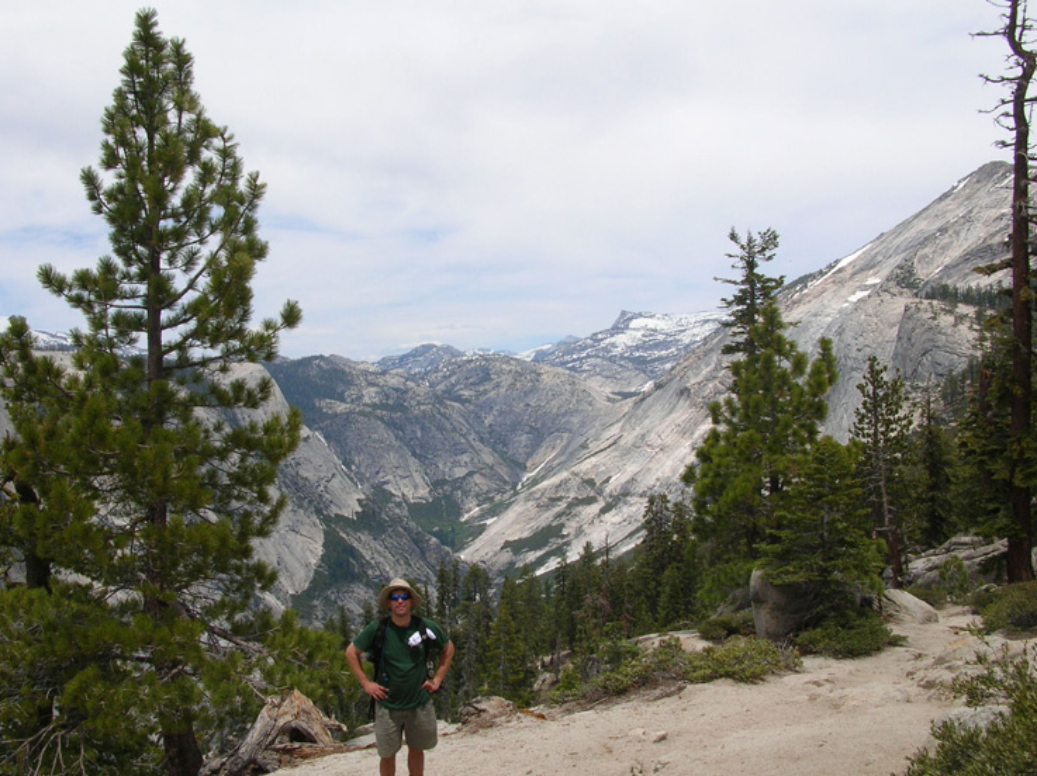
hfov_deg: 49.0
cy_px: 410
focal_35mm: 38
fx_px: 1138
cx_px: 483
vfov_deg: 37.7
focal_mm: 5.8
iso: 50
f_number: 5.6
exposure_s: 1/467
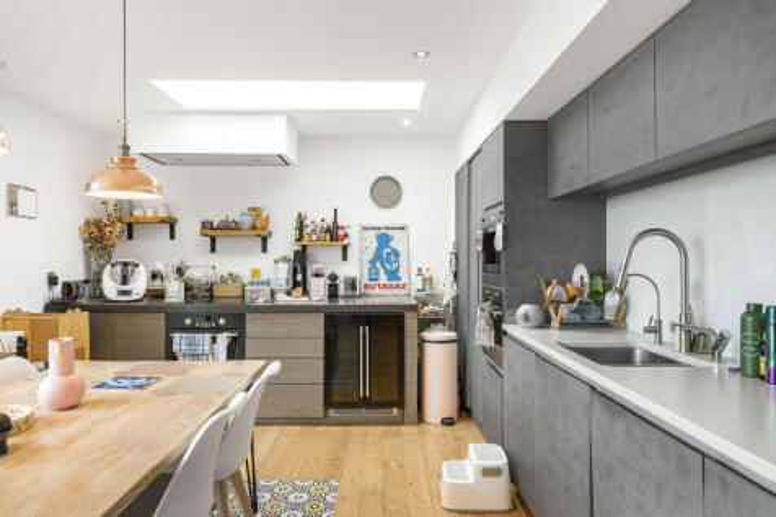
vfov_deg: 53.1
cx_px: 388
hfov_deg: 73.8
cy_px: 258
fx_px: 517
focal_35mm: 24
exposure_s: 1/4
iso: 160
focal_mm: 24
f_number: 14
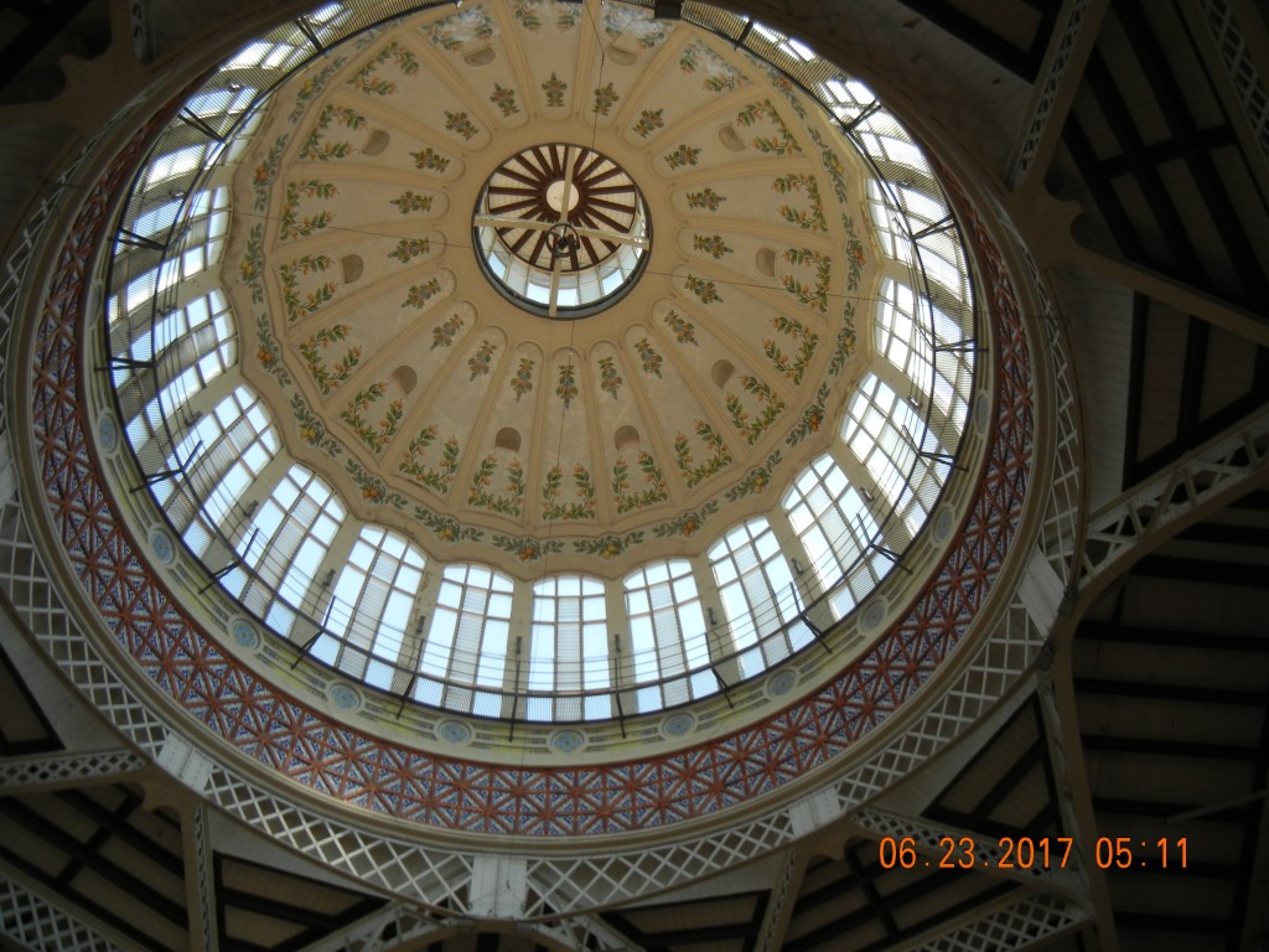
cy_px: 476
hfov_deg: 60.0
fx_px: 1100
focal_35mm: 30
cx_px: 634
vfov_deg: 46.8
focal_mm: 5.4
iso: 160
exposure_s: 1/446
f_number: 3.5
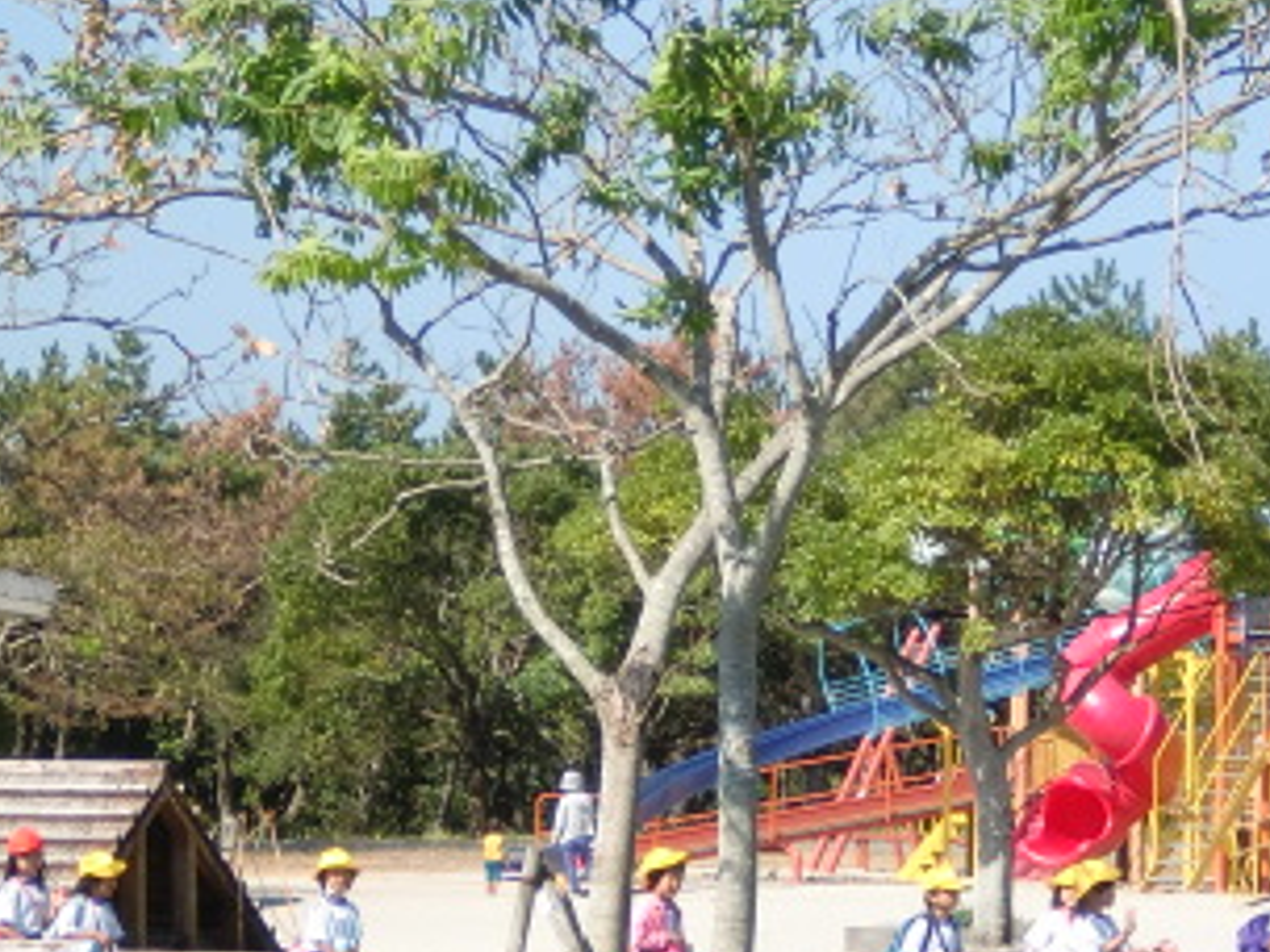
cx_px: 785
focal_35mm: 223
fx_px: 8181
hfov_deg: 8.9
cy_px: 676
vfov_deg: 6.7
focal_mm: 18.9
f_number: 5.9
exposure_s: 1/200
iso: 64
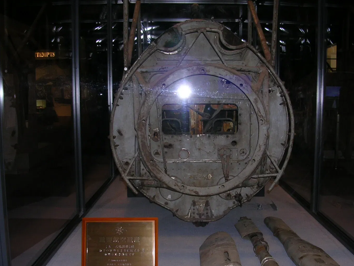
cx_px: 200
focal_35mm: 45
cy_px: 152
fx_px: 460
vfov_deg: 32.1
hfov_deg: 42.0
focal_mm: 5.8
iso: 53
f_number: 2.8
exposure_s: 1/60.1
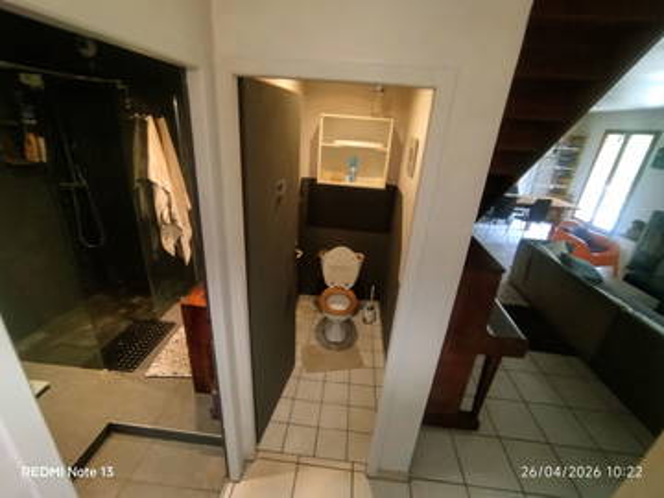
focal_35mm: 15
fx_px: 288
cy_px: 249
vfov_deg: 81.7
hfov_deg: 98.2
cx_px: 332
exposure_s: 1/33
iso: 250
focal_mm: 1.65
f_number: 2.2
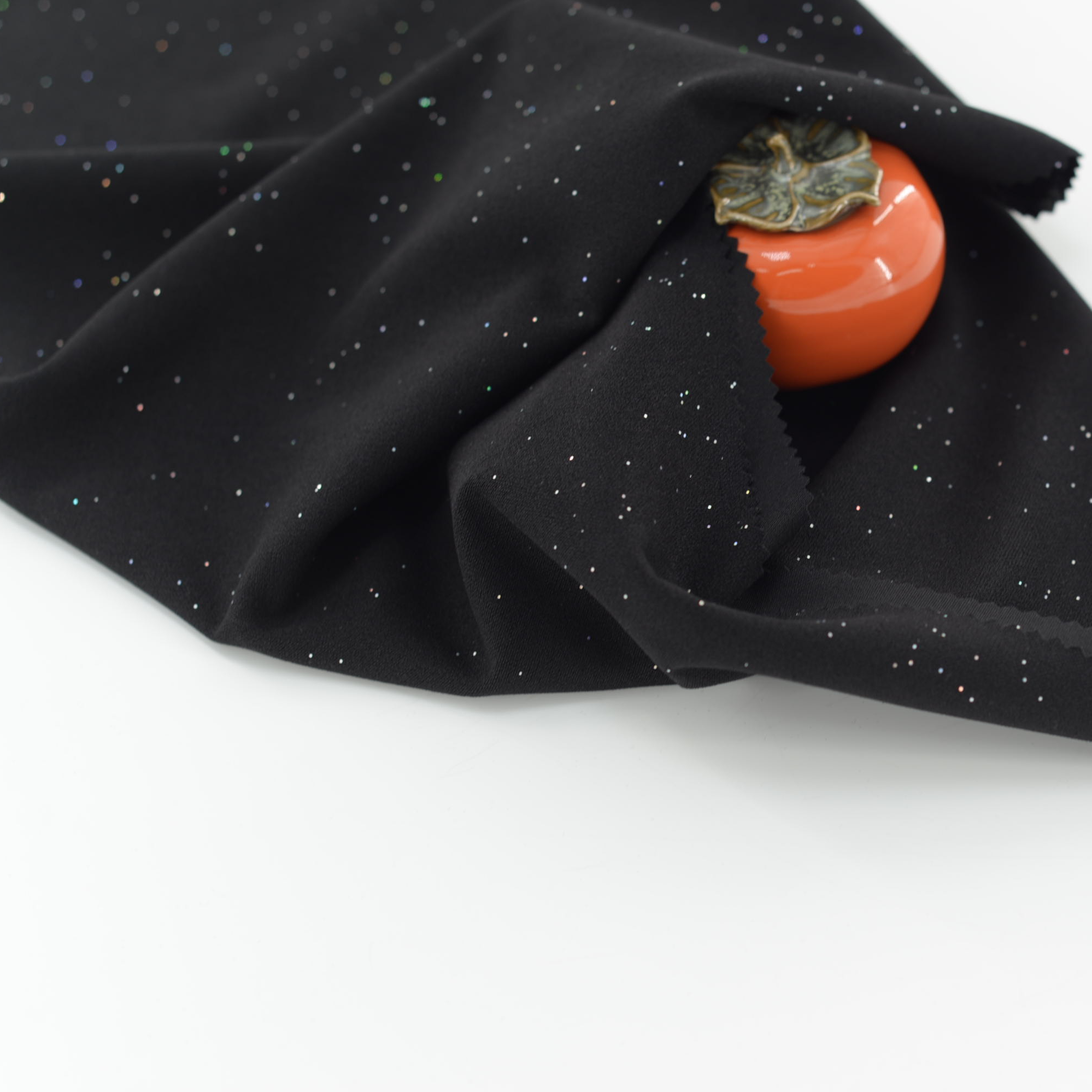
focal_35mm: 64
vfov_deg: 26.9
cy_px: 544
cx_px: 807
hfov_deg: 26.6
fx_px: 2284
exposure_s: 1/60
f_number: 4
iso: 100
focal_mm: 50
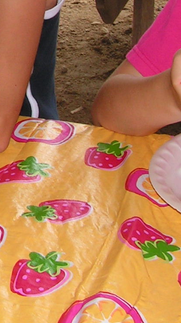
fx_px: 1083
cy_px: -20
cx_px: -76
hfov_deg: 9.3
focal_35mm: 127
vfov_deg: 16.4
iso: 50
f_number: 5.6
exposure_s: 1/40
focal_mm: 6.3
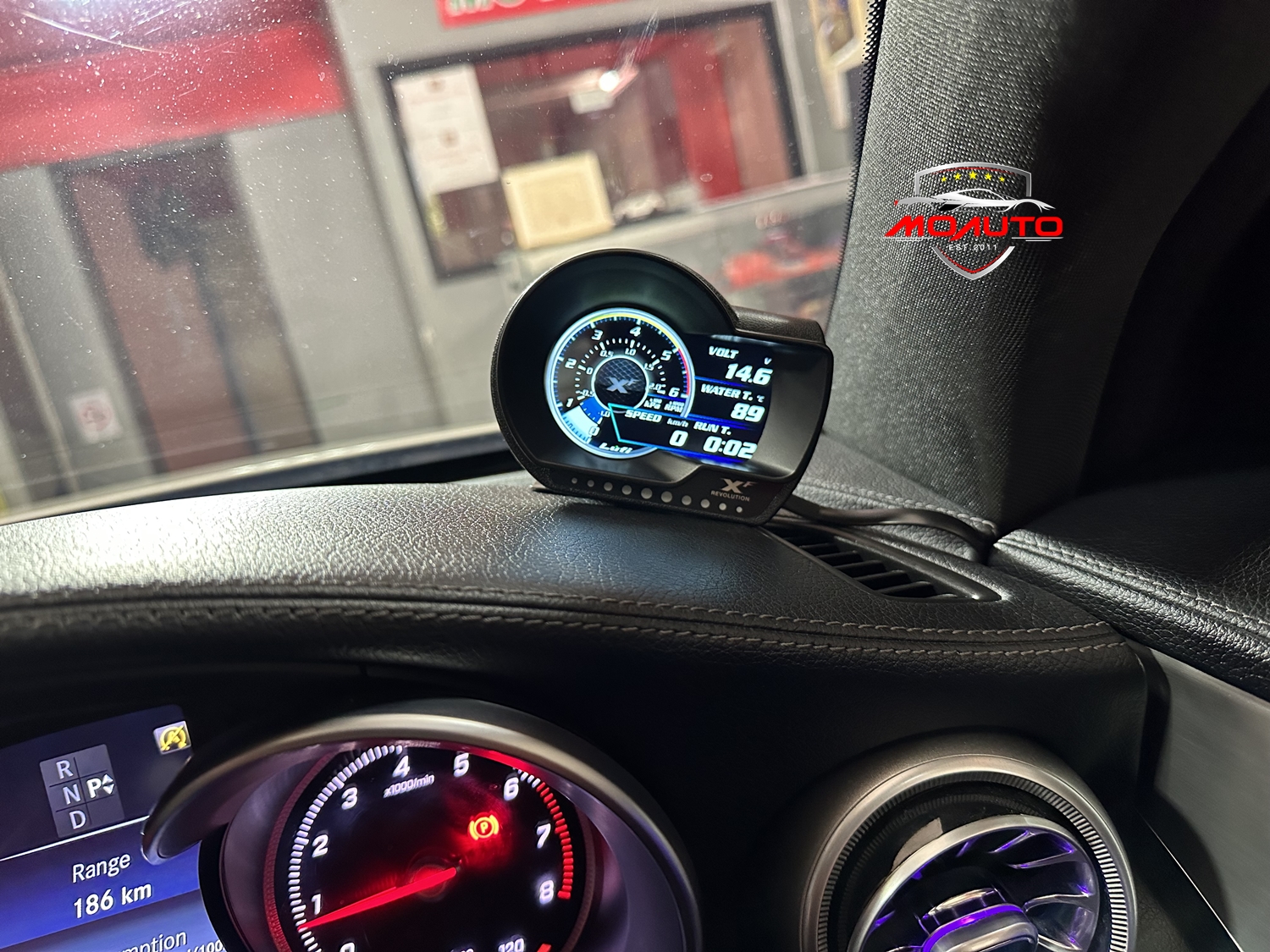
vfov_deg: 56.8
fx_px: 881
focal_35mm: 24
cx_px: 635
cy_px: 476
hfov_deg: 71.6
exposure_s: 1/50
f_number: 1.78
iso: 500
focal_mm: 6.86
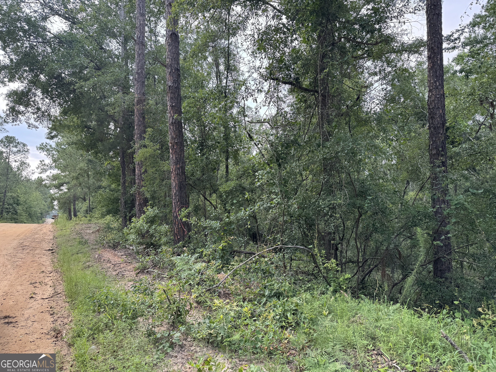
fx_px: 344
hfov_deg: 71.6
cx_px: 248
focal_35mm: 24
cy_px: 186
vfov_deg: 56.8
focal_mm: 6.76
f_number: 1.78
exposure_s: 1/474
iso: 80
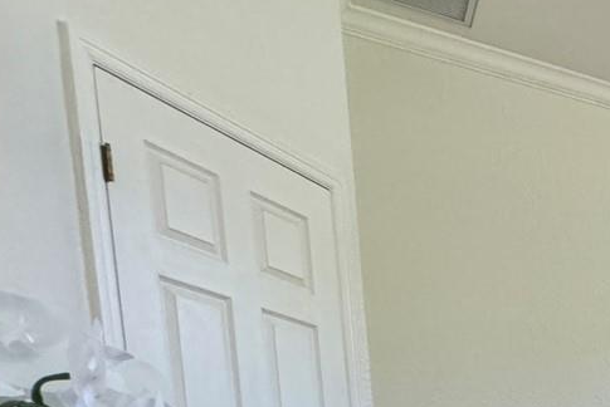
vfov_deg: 22.6
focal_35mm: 48
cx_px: 914
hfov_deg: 27.8
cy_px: 622
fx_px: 814
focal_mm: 2.22
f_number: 2.2
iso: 320
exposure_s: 1/76
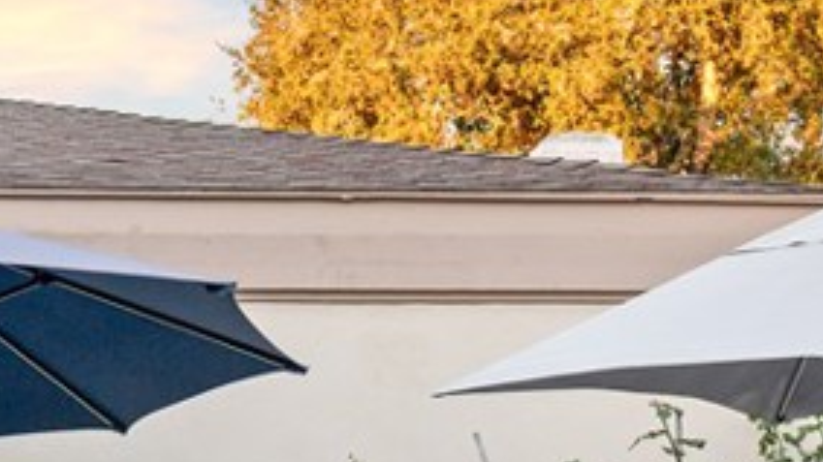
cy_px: 632
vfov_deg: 15.8
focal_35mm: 72
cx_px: 230
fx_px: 1571
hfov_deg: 29.0
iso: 400
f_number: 6.3
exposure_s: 1/125
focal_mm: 19
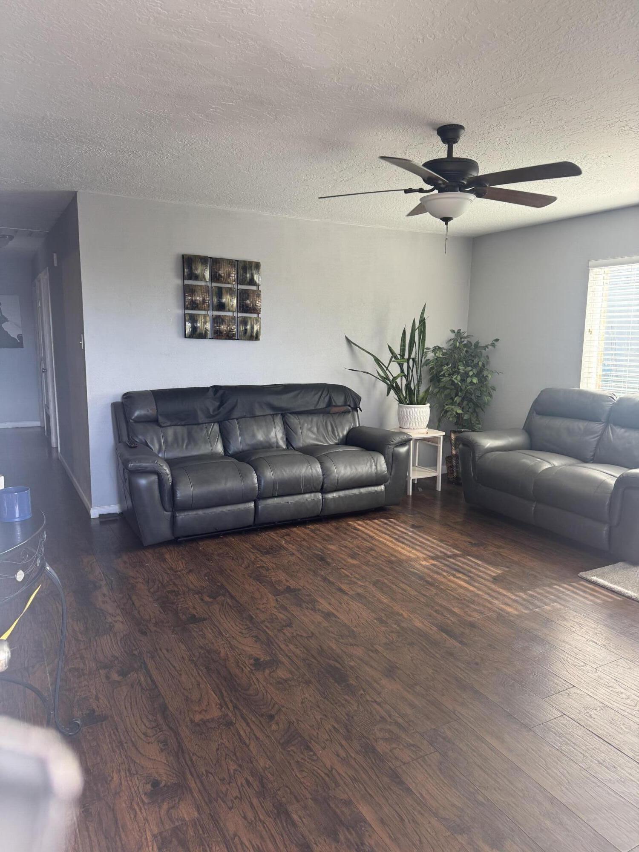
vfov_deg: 71.6
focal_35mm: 24
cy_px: 426
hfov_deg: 56.8
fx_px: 591
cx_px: 320
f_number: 1.78
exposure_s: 1/121
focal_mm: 6.76
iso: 125
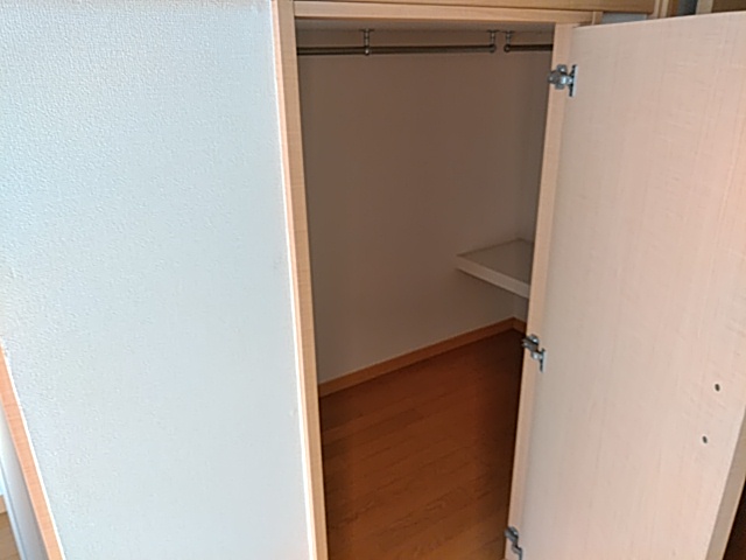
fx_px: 582
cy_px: 280
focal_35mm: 27
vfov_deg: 51.4
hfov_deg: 65.3
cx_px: 373
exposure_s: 1/30
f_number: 2.2
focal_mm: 3.46
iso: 107
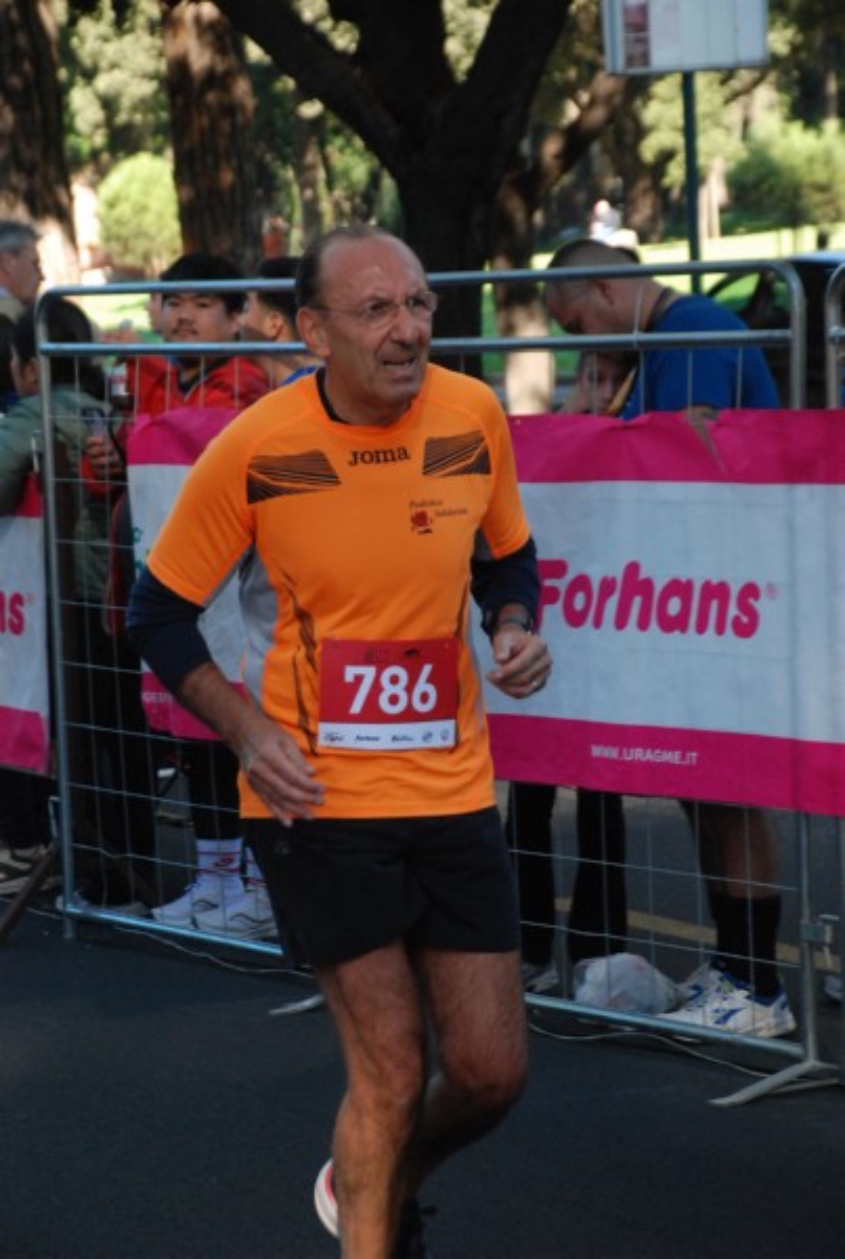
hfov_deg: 10.8
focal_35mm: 128
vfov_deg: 16.0
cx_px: 422
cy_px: 630
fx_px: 4466
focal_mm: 85
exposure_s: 1/400
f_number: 5.6
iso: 1000
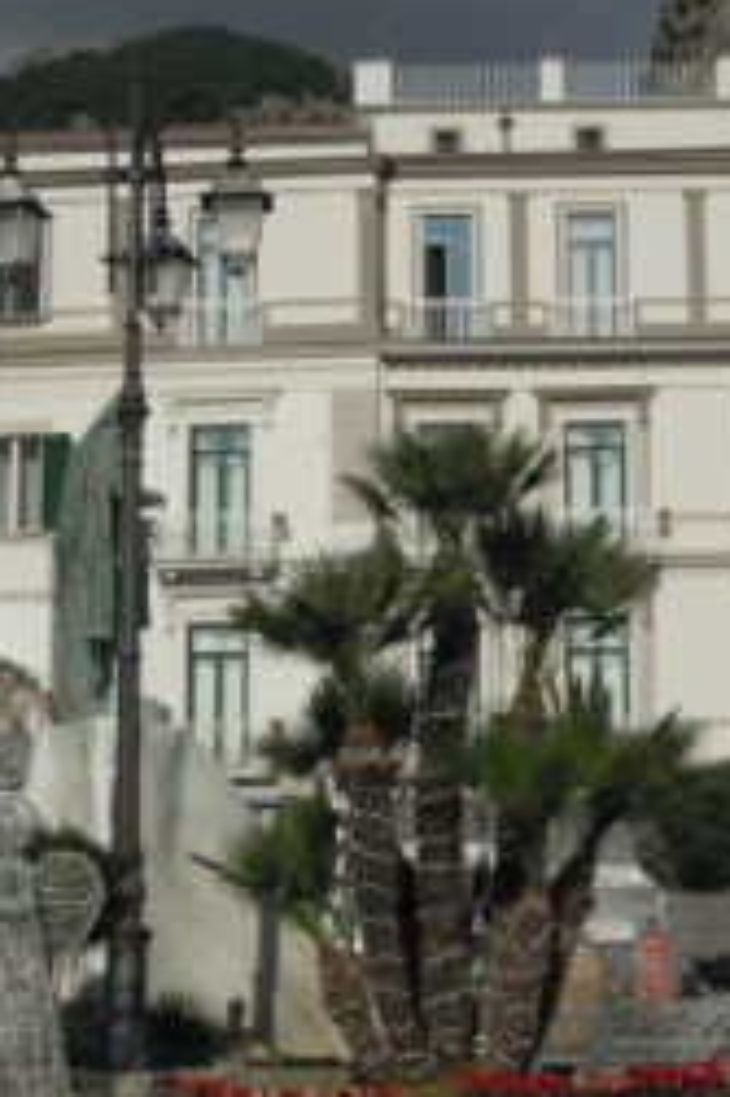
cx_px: 446
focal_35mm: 85
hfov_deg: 16.0
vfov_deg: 23.9
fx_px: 2589
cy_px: 518
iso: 100
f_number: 6.4
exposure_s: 1/1000
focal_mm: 7.3
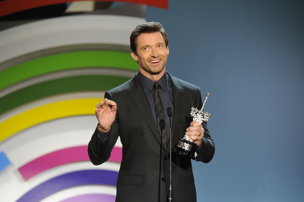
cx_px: 152
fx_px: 1688
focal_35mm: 200
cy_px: 101
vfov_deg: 6.9
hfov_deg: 10.3
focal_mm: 200
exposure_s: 1/200
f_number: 4
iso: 2000
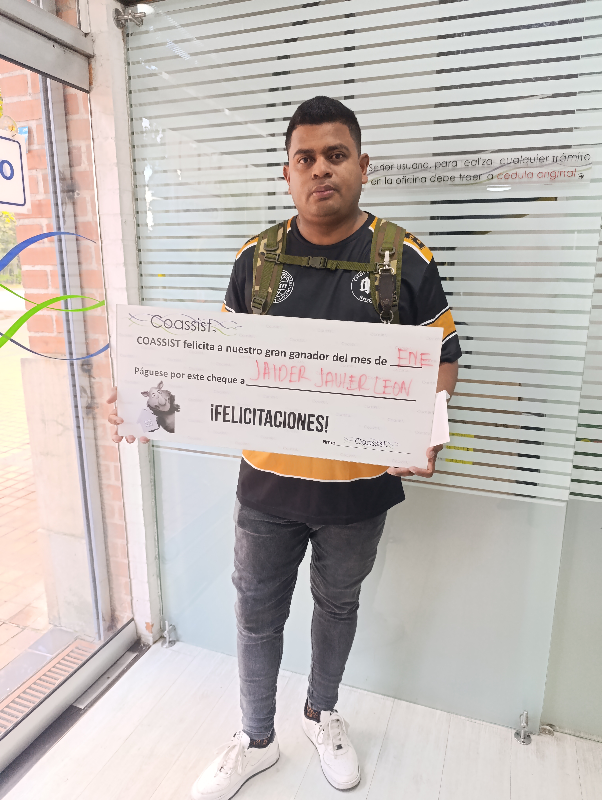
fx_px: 532
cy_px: 400
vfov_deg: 73.8
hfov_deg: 59.0
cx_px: 301
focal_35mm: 23
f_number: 1.6
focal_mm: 6.14
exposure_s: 1/120
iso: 1000
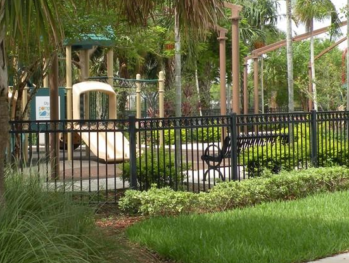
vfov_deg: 18.9
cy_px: 107
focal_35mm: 78
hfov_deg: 25.0
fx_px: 787
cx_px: 149
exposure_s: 1/147
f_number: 5
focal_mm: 7.4
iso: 64
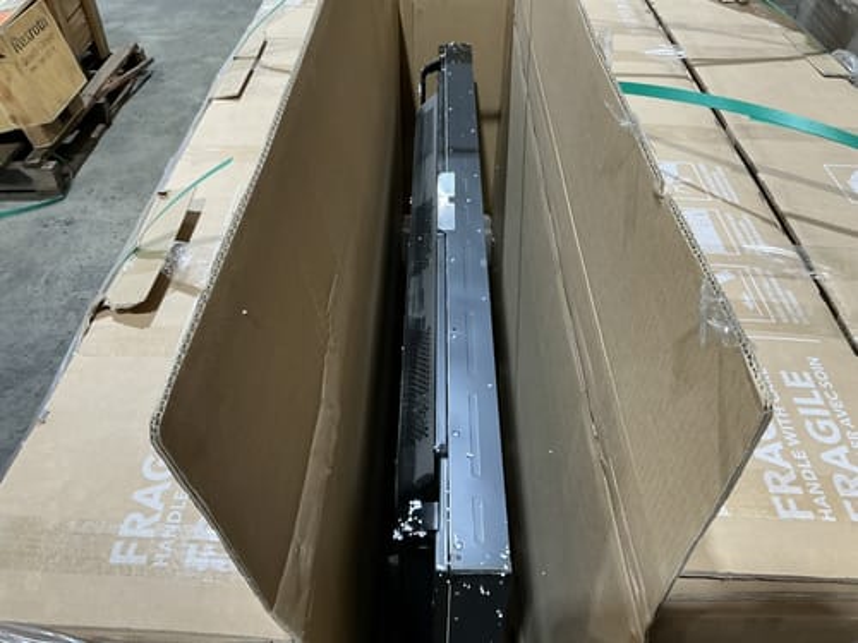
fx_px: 694
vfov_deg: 49.7
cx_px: 429
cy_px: 322
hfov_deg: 63.4
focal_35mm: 28
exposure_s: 1/50
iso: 100
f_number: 1.8
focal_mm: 3
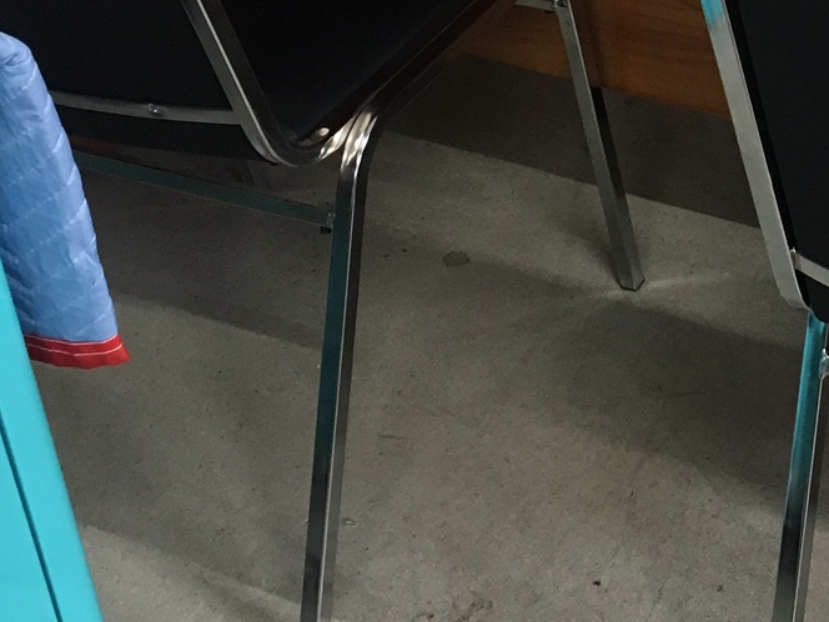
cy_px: -152
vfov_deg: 16.0
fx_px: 2107
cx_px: 975
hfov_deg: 20.9
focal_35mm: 88
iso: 125
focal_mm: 4.15
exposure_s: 1/33
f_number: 2.2
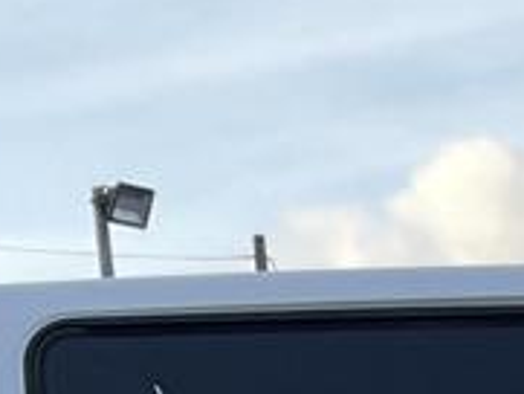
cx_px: 1297
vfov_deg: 5.8
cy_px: 1359
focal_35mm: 231
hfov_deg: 7.9
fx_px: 3499
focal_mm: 3
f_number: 1.8
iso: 16
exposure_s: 1/305
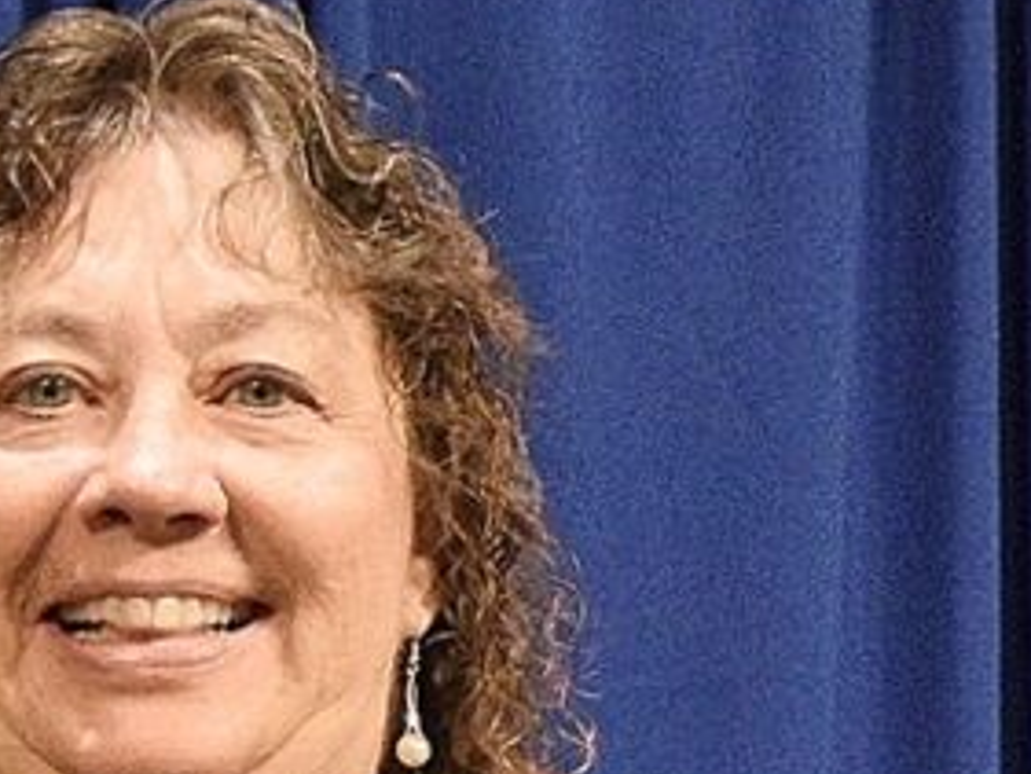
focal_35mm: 229
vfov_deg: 6.5
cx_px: 576
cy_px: 888
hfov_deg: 8.7
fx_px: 6812
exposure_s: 1/160
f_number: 2.8
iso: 2500
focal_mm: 29
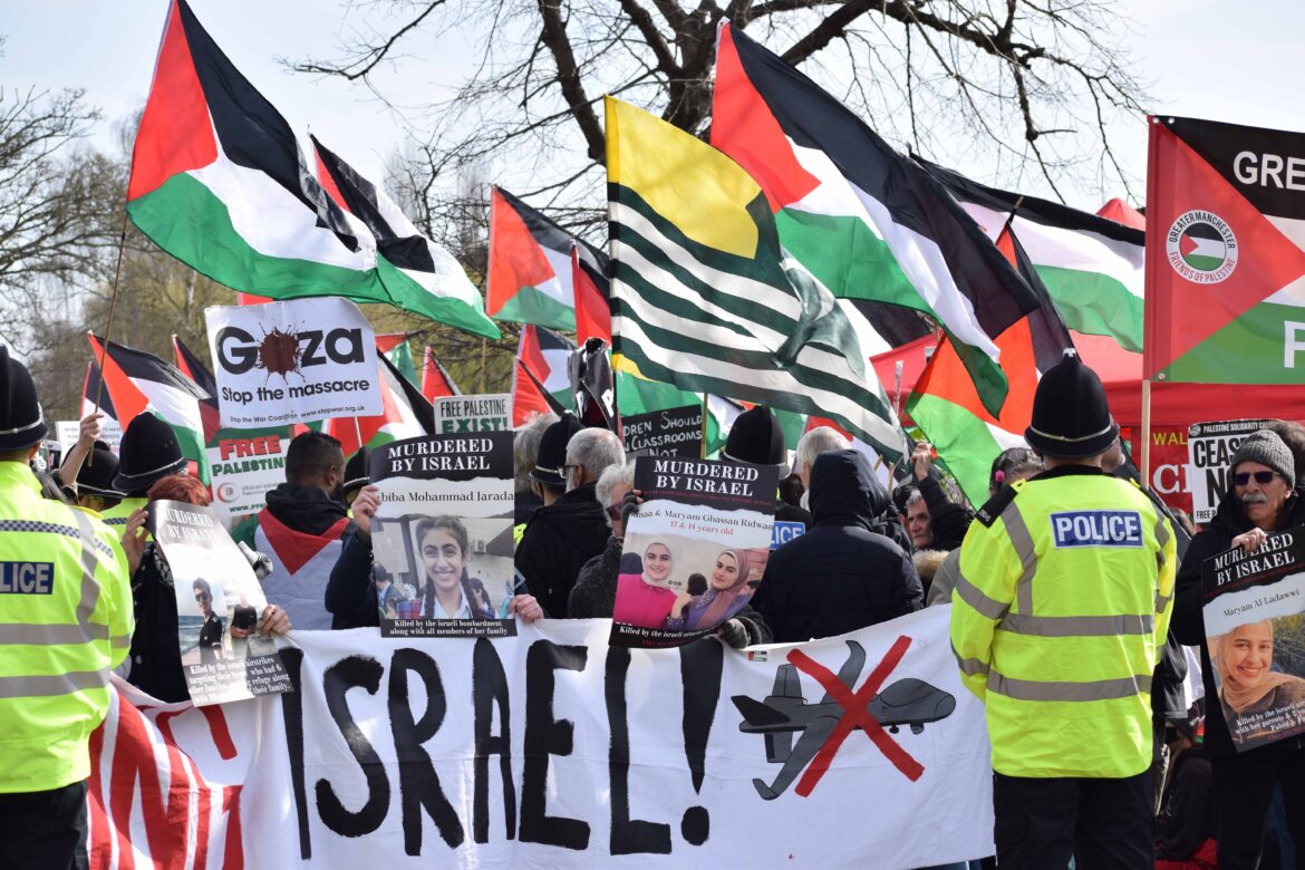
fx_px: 3806
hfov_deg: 19.5
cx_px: 652
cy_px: 435
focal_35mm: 105
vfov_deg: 13.0
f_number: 6.3
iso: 100
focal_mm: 70
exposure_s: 1/320
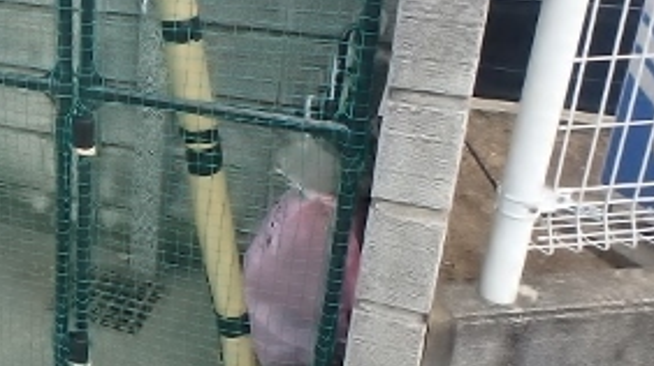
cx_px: -70
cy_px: 111
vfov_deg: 22.9
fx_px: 901
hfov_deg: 34.4
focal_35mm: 52
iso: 125
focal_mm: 3.7
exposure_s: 1/80
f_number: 3.5
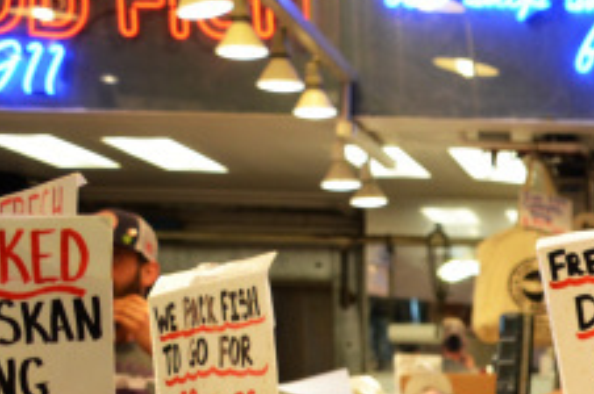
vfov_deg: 9.5
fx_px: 2274
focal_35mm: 138
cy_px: 676
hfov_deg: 13.5
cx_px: 1030
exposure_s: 1/80
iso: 400
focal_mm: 26
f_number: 4.5
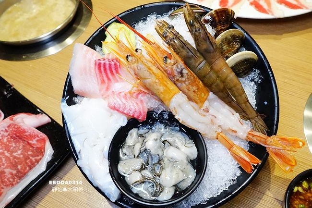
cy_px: 104
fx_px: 243
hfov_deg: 65.5
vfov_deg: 46.4
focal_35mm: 28
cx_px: 156
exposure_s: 1/400
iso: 3200
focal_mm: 10.42
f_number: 3.5
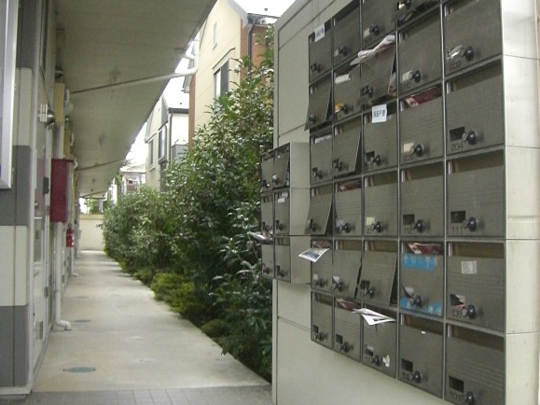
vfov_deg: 34.3
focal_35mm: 42
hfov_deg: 44.8
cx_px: 288
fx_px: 655
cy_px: 193
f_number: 2.7
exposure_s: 1/60
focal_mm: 6.2
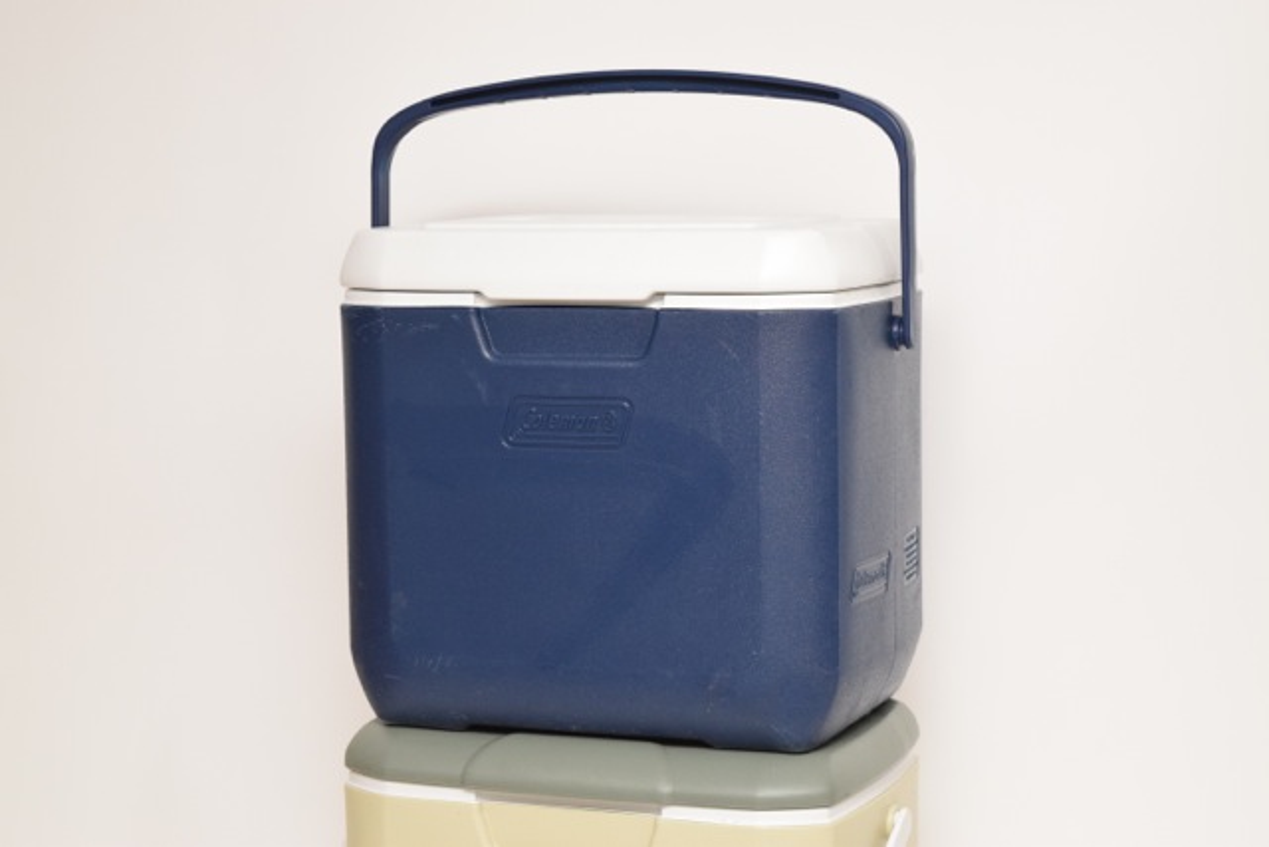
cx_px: 634
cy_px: 424
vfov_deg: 16.6
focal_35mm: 82
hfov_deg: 24.6
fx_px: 2909
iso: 1600
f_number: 5.6
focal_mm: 55
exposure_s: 1/125
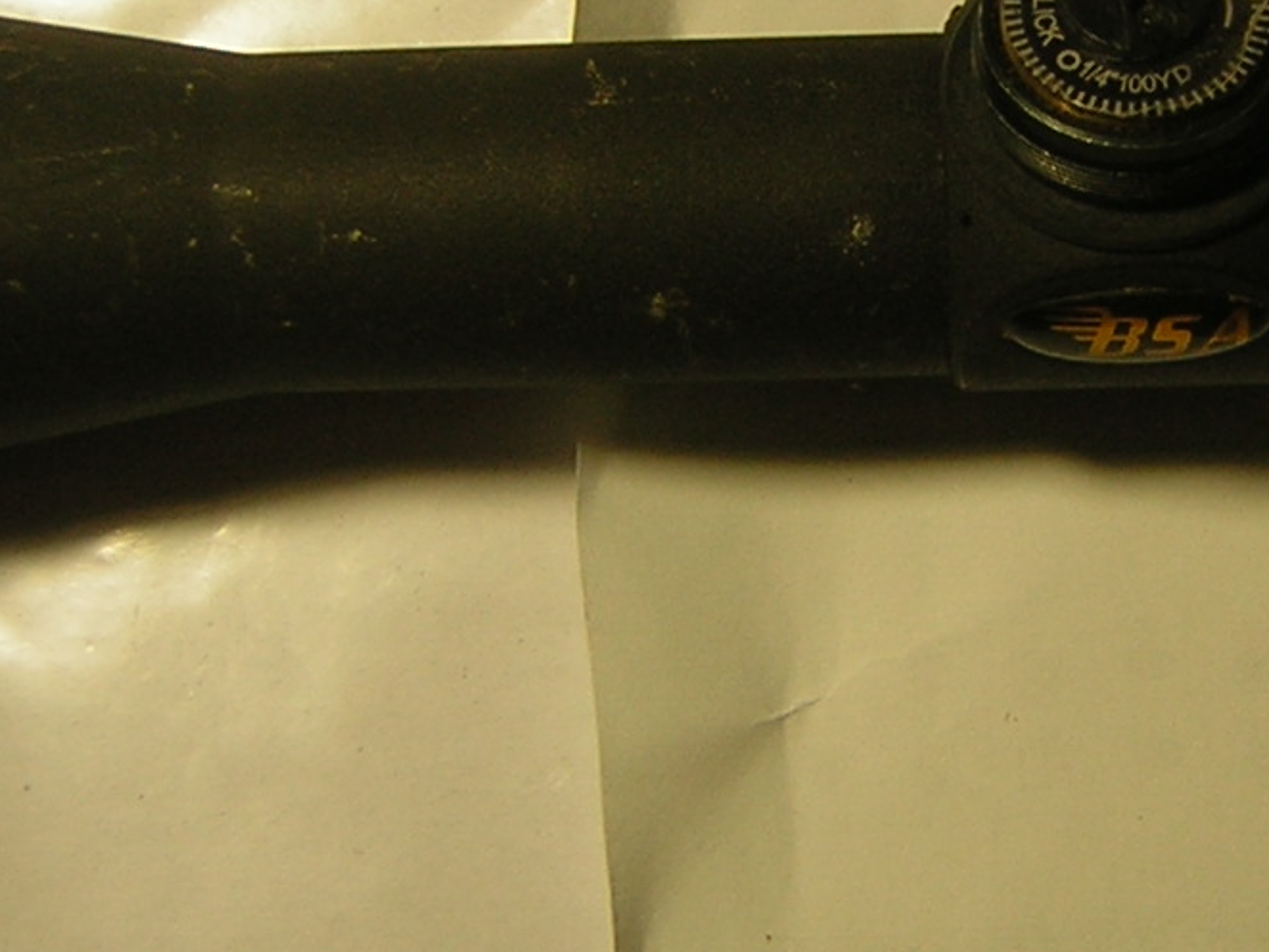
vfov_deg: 17.0
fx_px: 3191
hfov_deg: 22.1
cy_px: 349
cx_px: 1079
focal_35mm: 87
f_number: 2.6
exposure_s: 1/49.3
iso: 50
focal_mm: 4.7
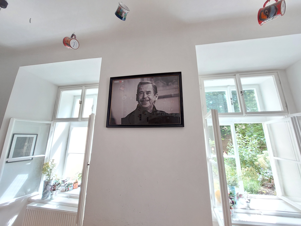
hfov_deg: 106.2
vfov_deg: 89.9
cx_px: 150
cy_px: 113
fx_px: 113
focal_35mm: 13
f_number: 2.2
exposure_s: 1/50
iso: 80
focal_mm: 1.74
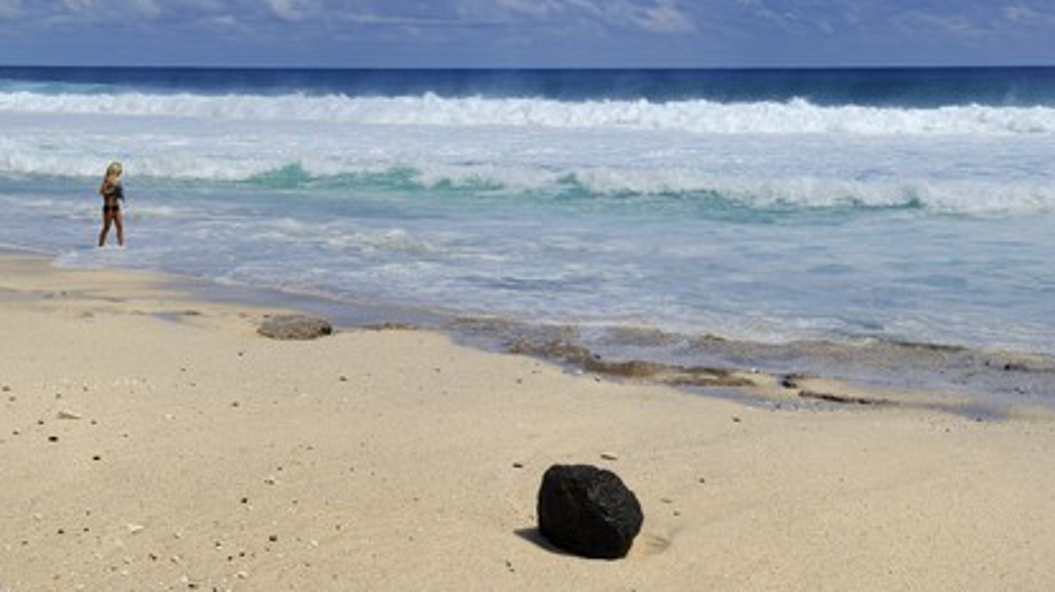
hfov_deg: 40.6
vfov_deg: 23.4
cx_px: 528
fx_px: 1426
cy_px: 241
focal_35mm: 51
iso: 200
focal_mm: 48
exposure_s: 1/320
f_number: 14
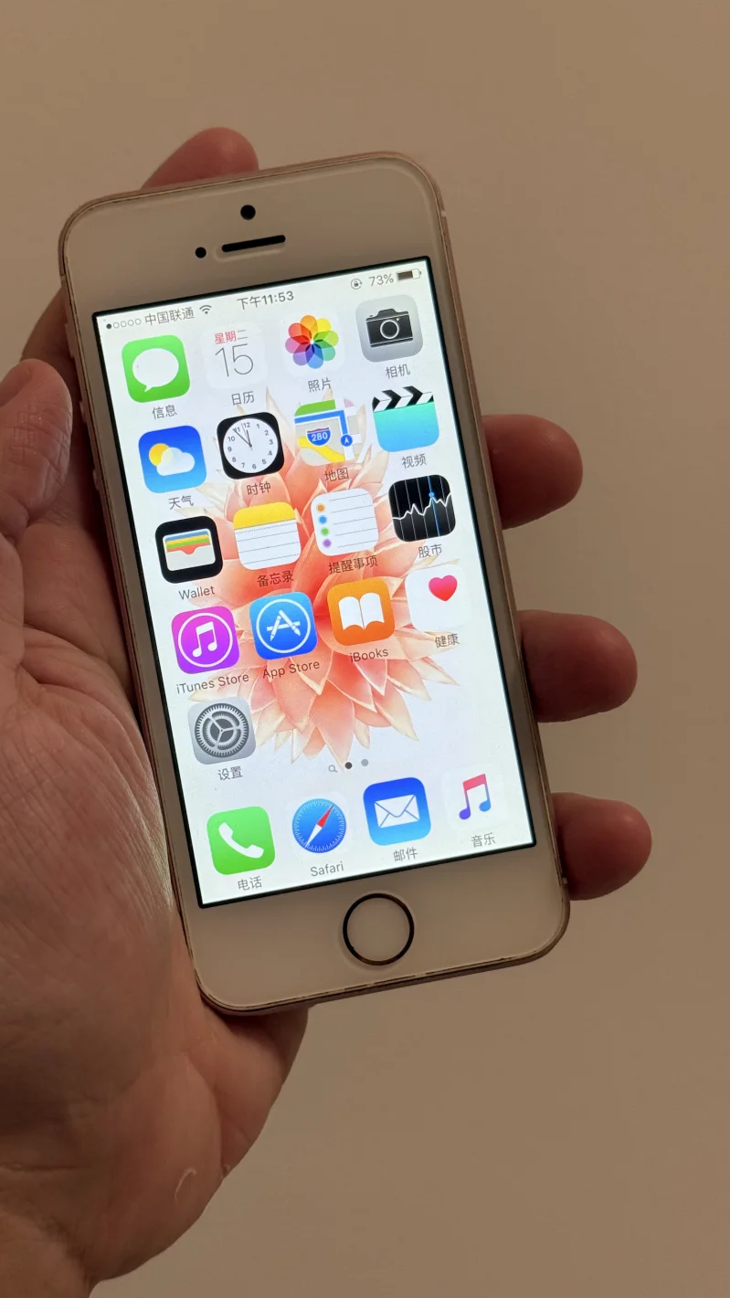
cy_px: 652
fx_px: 1824
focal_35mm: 53
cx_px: 303
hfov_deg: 22.6
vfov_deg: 39.2
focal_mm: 6.76
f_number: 1.78
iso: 50
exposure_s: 1/122
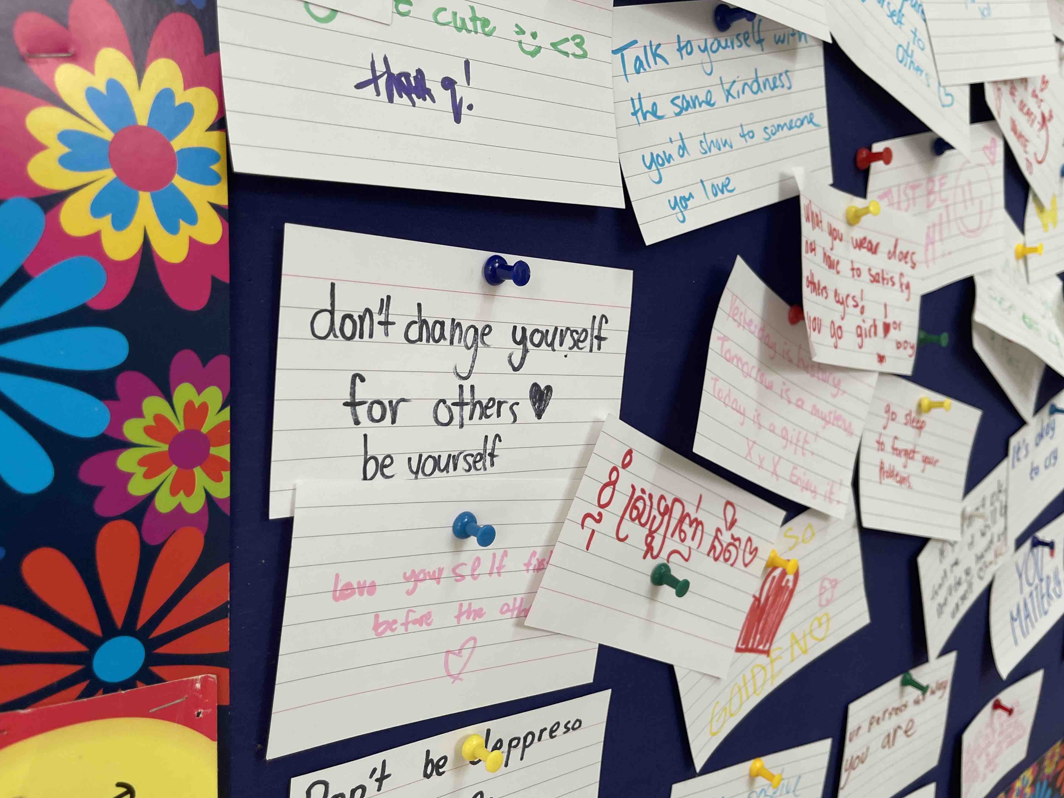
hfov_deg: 65.3
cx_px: 527
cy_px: 413
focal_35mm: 27
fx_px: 830
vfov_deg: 51.3
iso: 125
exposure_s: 1/100
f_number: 1.6
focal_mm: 5.1
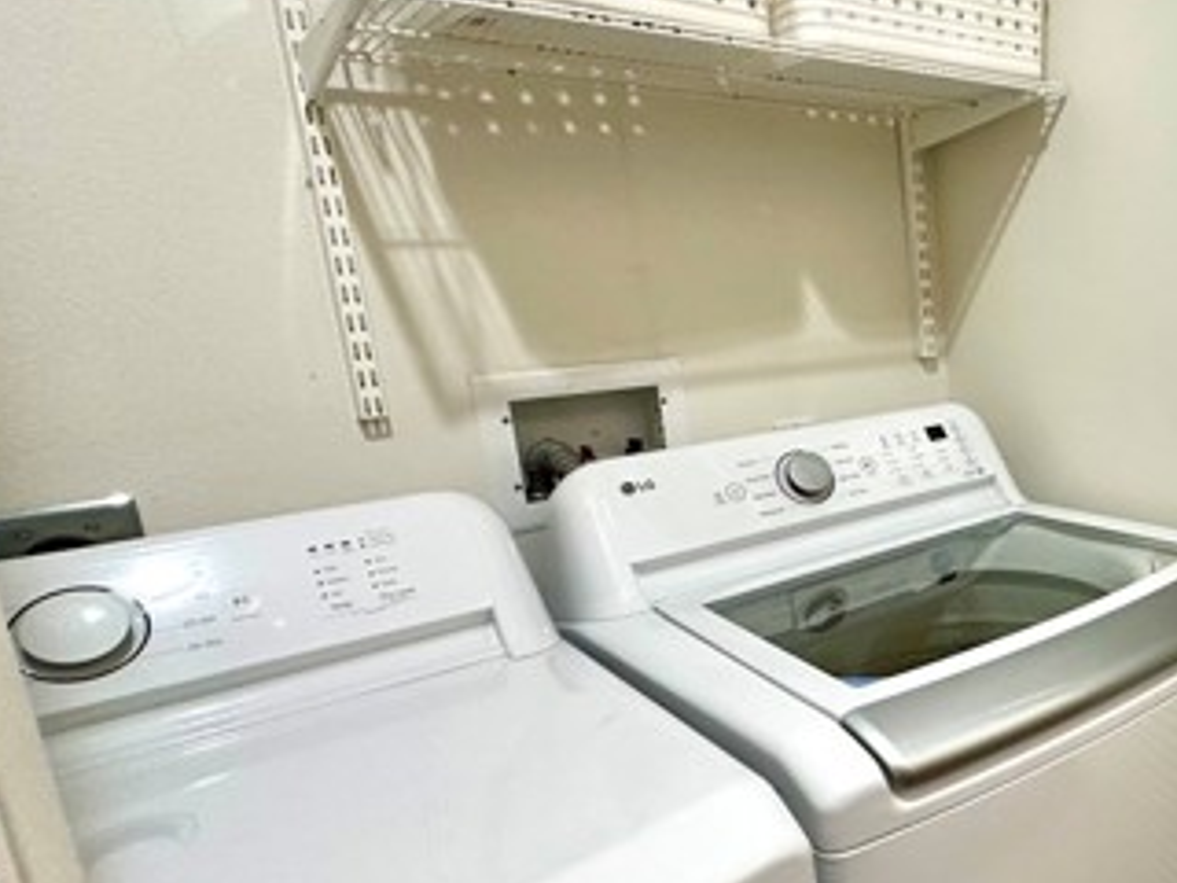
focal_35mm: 28
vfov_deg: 49.7
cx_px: 1126
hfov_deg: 52.9
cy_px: 475
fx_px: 952
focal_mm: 2.22
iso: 320
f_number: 2.2
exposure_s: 1/60
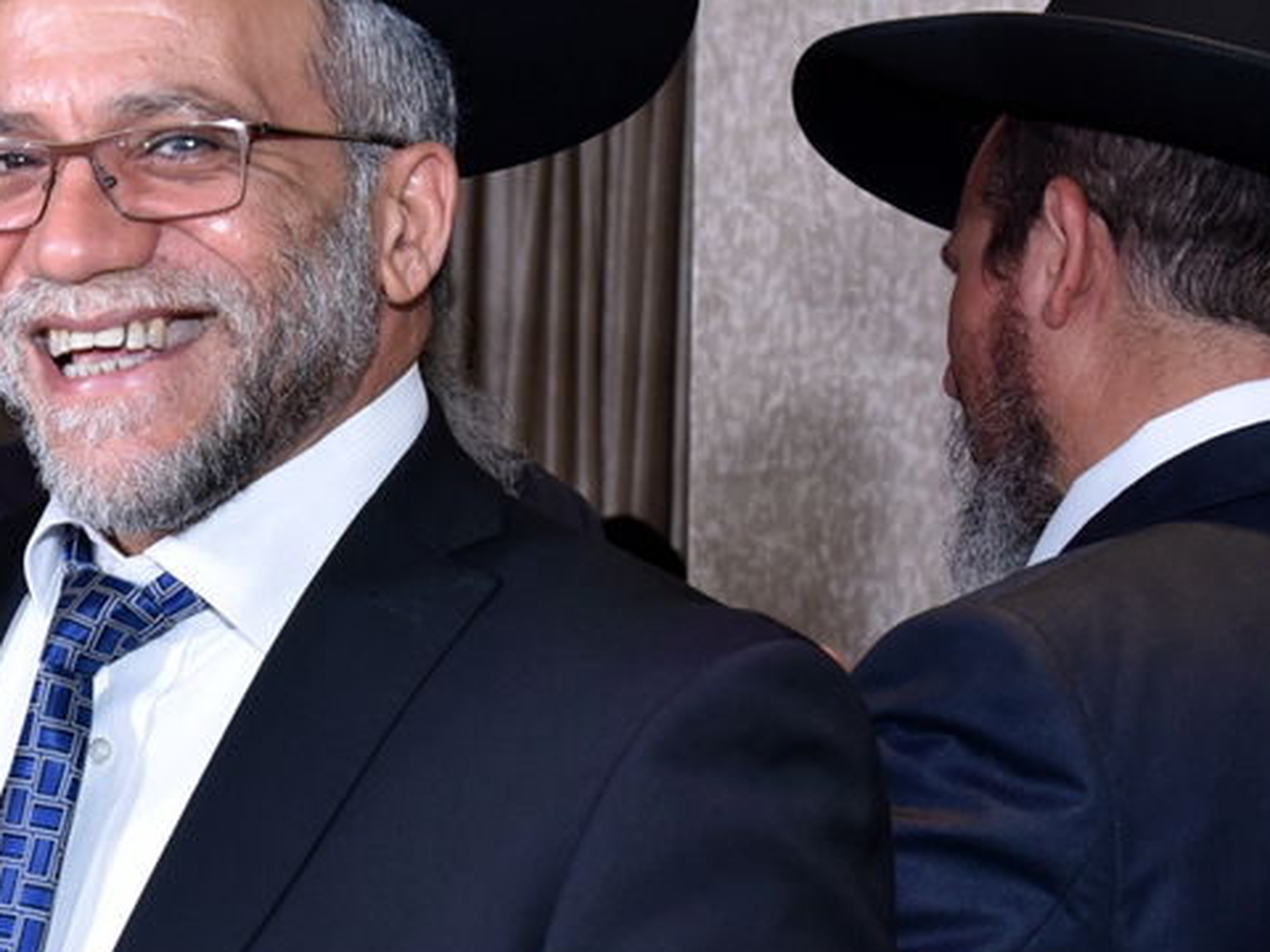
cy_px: 636
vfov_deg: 14.6
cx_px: -66
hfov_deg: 18.8
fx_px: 3706
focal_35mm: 101
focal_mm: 36
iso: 800
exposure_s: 1/160
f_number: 6.3
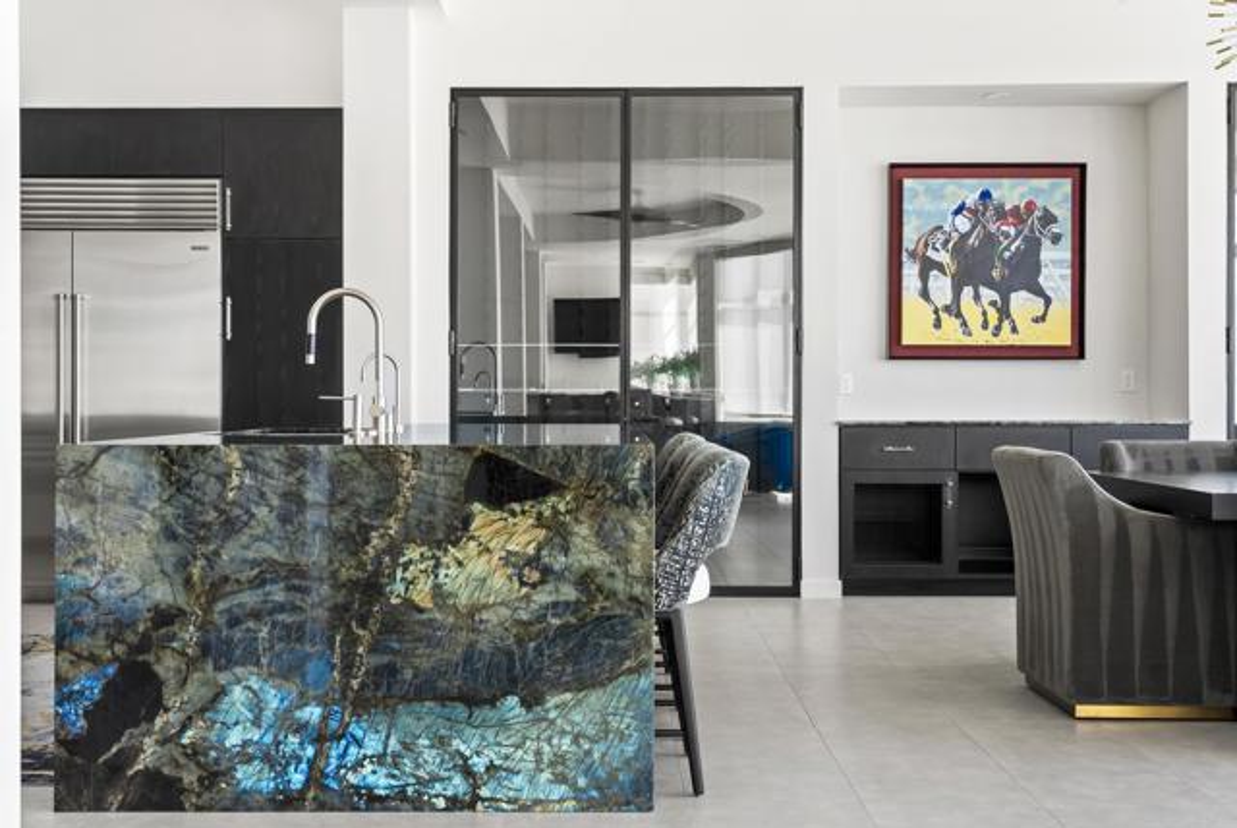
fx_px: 1272
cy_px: 414
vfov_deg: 36.0
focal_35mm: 37
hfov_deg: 51.8
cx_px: 618
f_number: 11
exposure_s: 1/8
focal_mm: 37
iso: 500
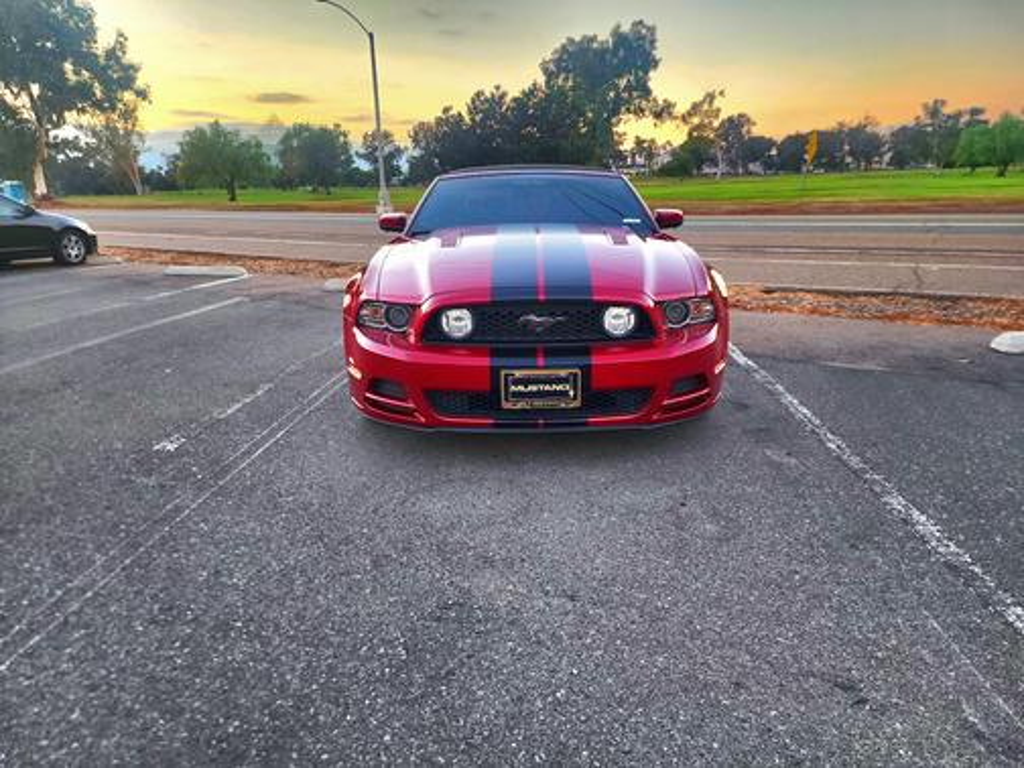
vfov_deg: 58.9
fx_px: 680
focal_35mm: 23
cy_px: 384
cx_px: 512
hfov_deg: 73.9
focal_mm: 6.4
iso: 160
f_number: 1.8
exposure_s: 1/182
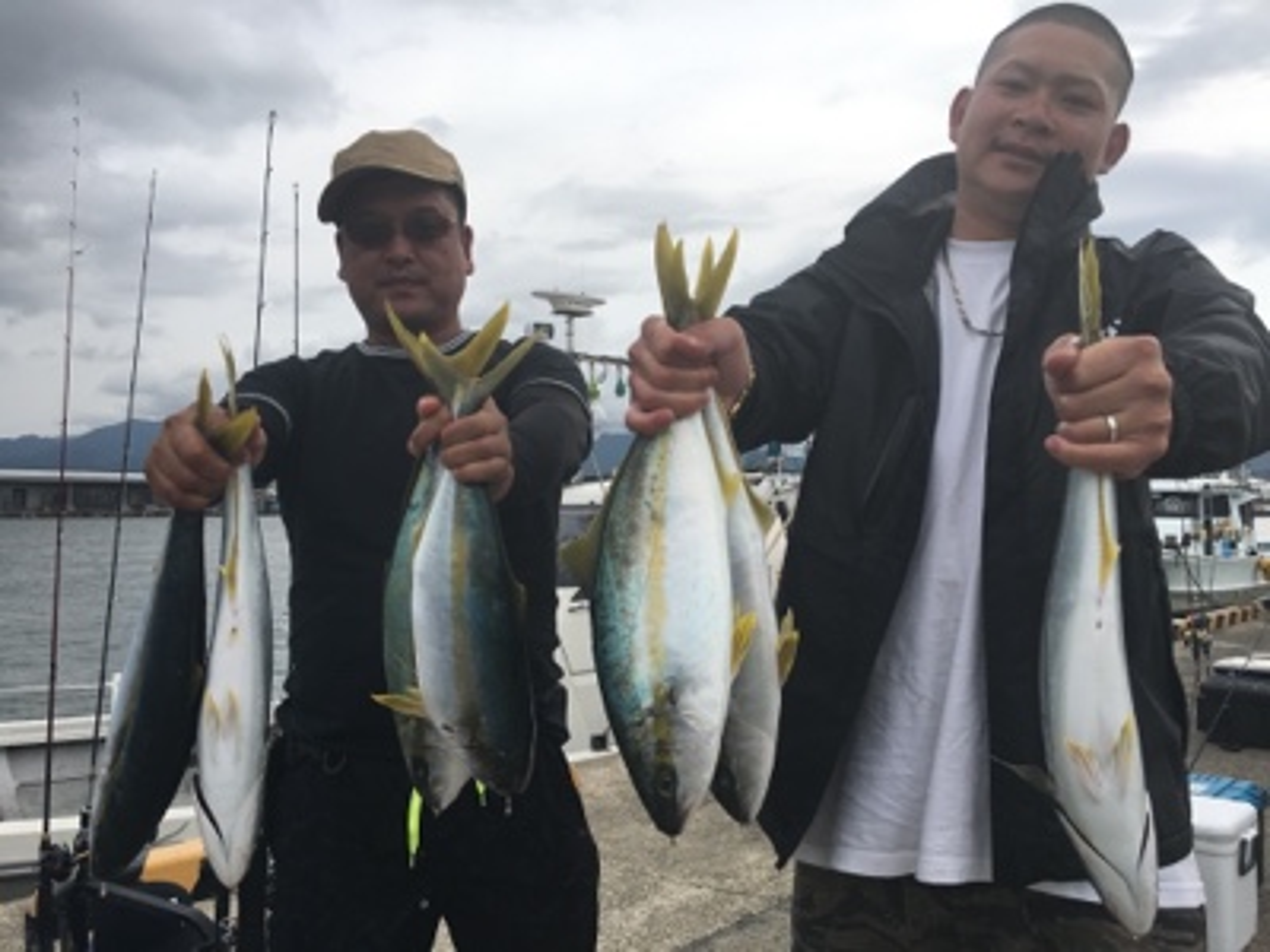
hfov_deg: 61.7
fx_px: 1064
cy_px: 476
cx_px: 635
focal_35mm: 29
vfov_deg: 48.2
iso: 25
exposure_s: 1/1538
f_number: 2.2
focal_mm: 4.15
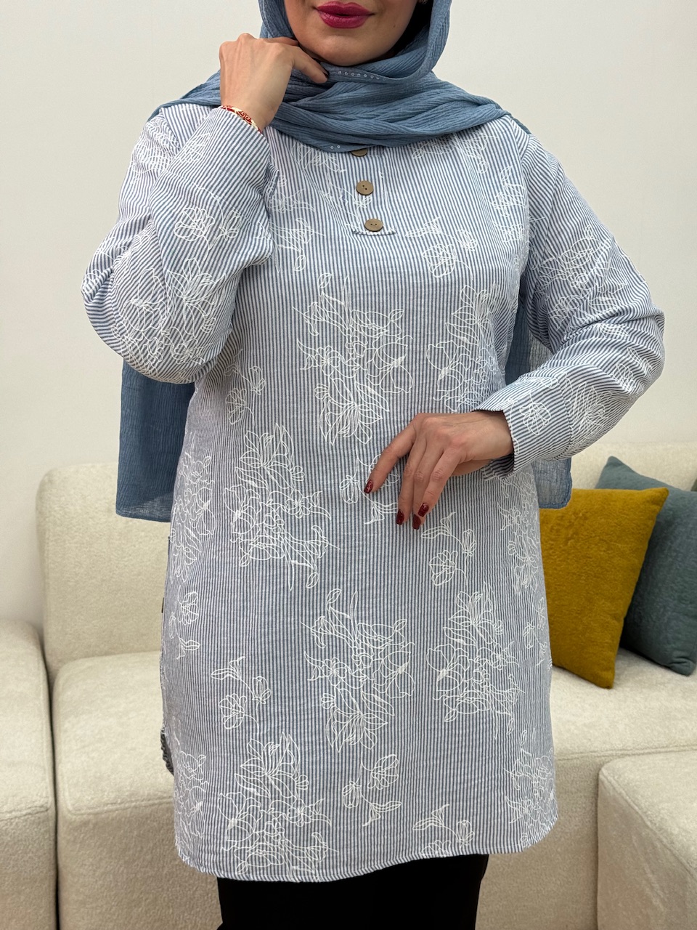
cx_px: 348
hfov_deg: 30.3
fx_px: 1289
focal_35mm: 48
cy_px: 465
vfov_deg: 39.7
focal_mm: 6.76
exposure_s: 1/641
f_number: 1.78
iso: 64
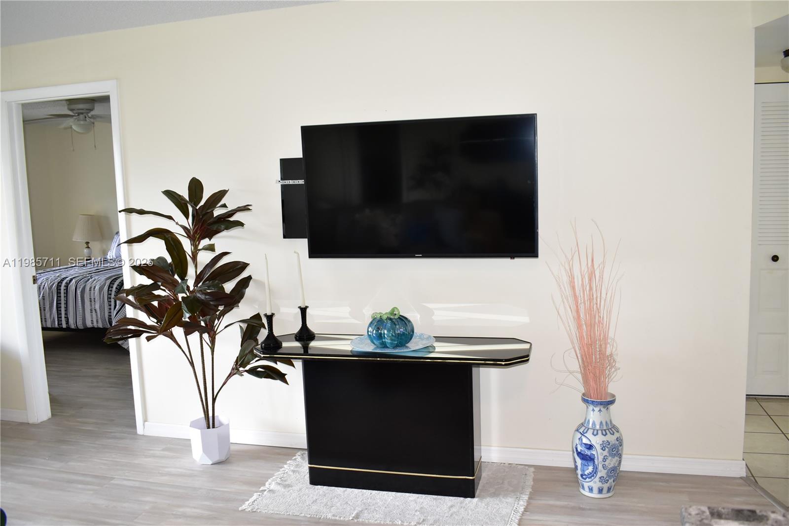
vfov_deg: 43.6
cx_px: 394
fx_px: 657
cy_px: 263
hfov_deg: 61.9
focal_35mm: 30
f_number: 4.5
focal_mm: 20
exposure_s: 1/60
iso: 1000
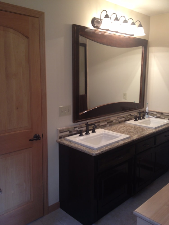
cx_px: 84
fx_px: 228
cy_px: 112
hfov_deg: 40.7
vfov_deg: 52.6
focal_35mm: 35
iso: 64
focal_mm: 4.28
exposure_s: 1/20
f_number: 2.4
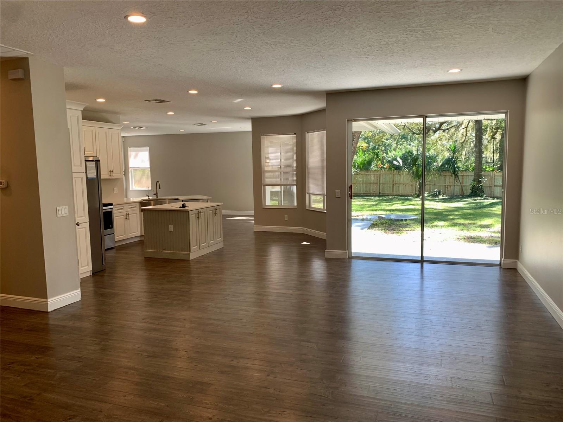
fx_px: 423
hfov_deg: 67.3
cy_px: 211
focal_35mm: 26
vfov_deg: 53.1
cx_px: 282
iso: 40
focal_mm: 4.25
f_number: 1.8
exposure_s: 1/120
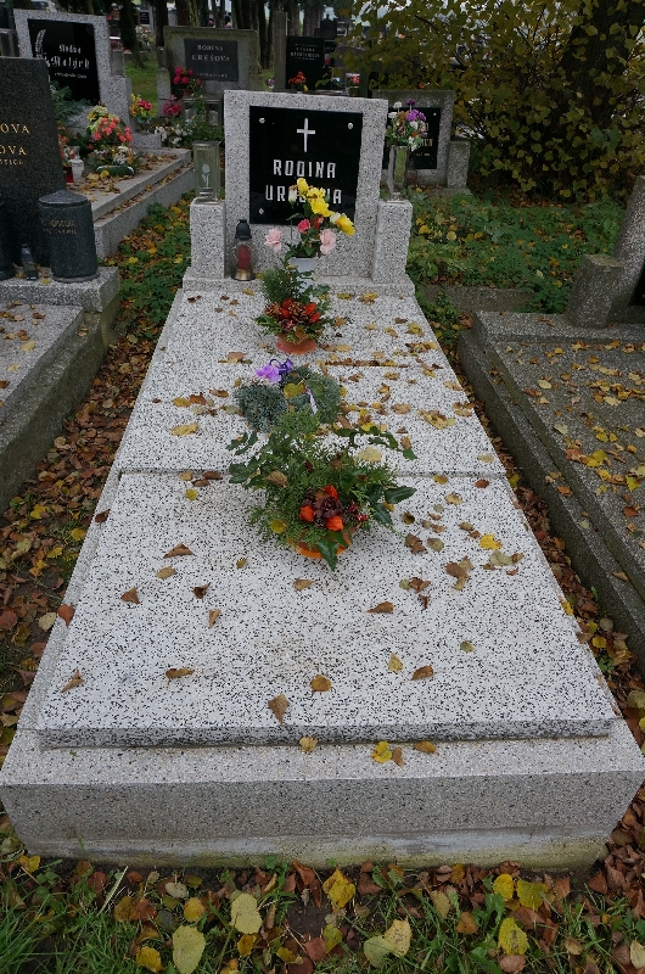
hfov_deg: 52.9
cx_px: 322
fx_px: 648
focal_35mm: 24
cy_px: 487
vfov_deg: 73.8
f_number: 6.3
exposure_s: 1/125
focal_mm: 16
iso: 400
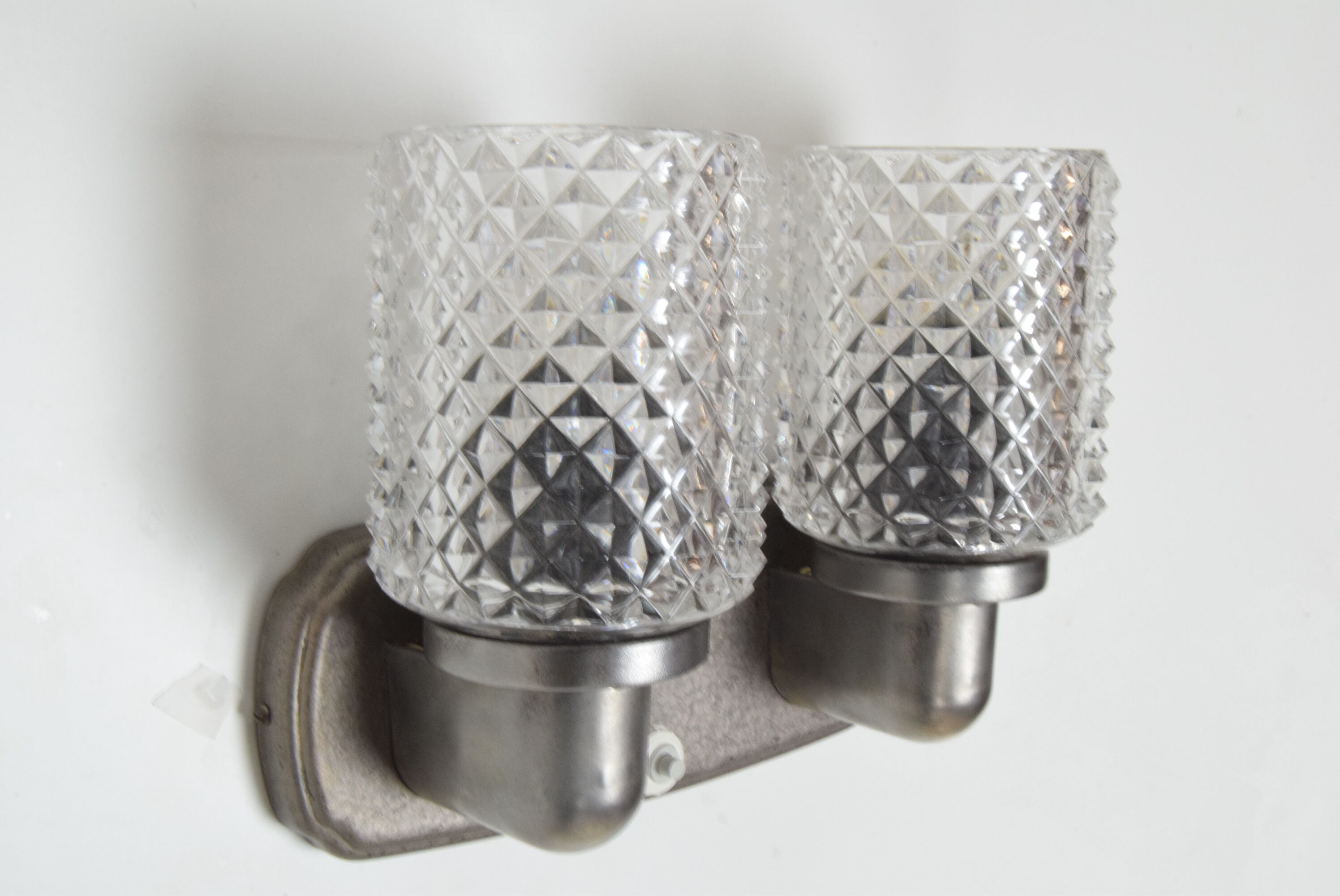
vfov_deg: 28.1
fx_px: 1788
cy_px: 448
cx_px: 670
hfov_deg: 41.1
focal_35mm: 48
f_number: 29
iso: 1600
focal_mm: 32
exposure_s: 1/13
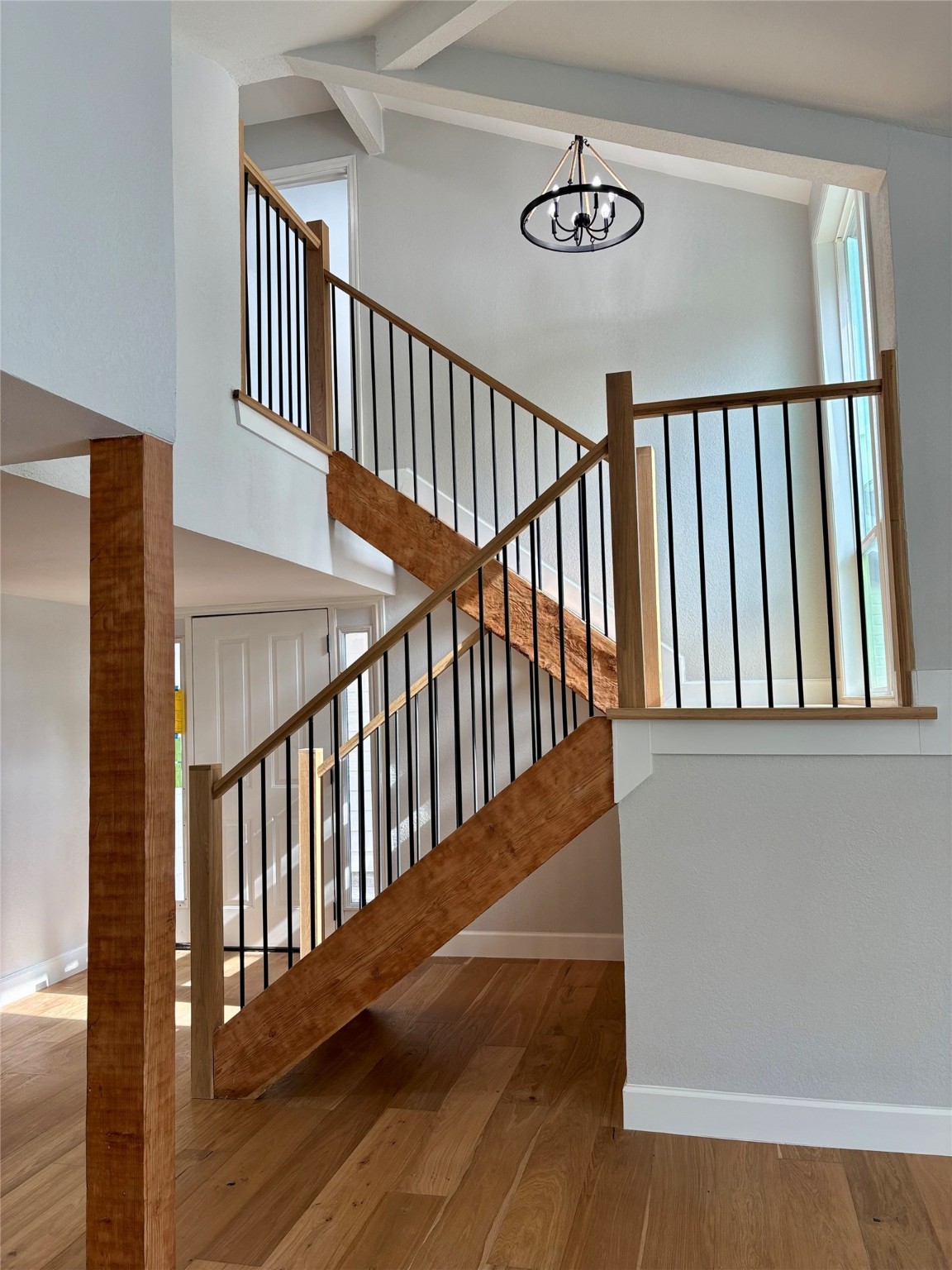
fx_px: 953
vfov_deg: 67.3
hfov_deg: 53.1
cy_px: 635
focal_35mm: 26
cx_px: 476
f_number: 1.6
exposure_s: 1/120
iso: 32
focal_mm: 5.96
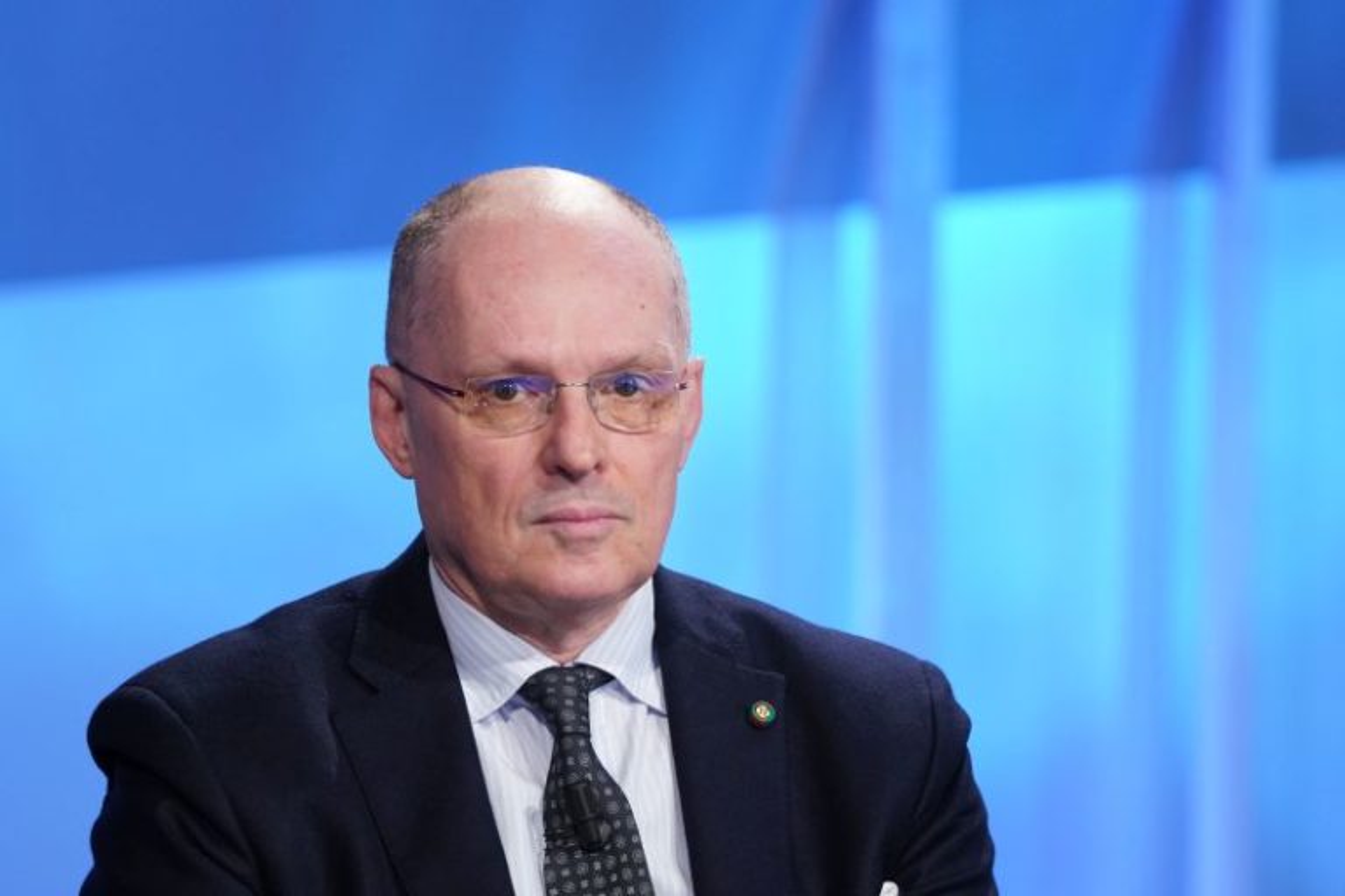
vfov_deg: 3.6
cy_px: 448
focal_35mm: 384
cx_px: 672
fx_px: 14346
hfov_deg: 5.4
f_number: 5.6
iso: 2000
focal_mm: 256
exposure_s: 1/125
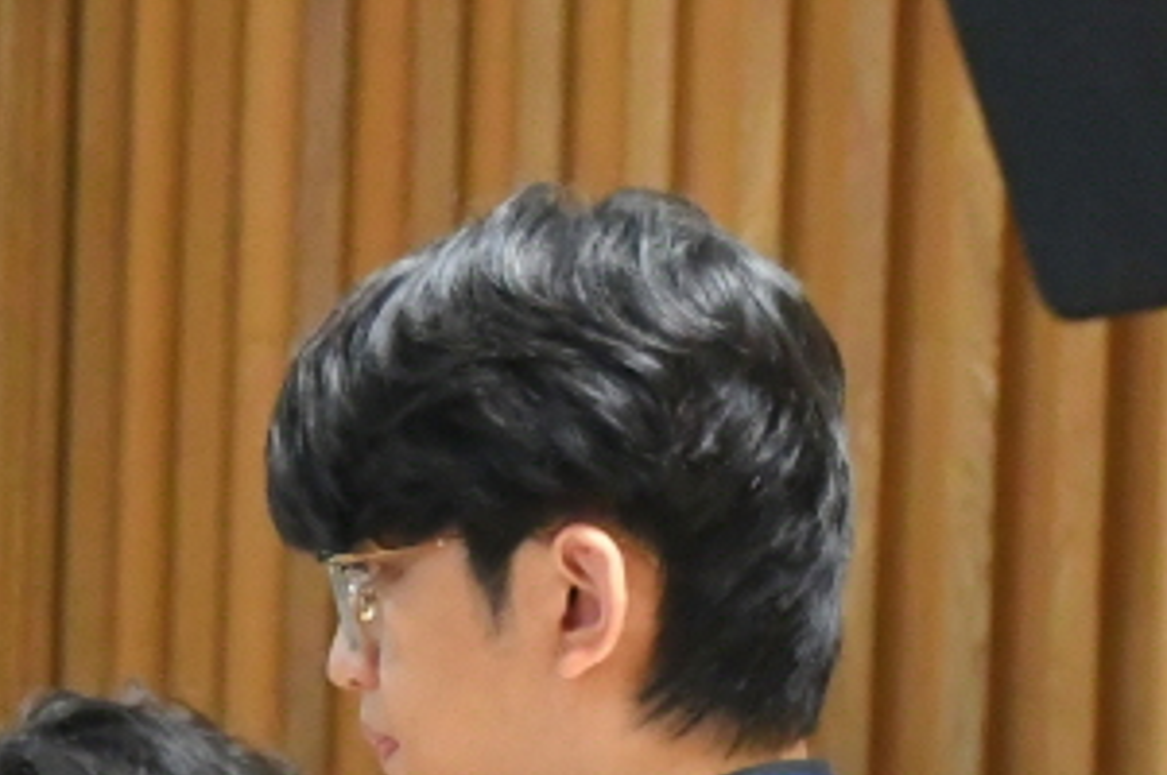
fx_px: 18101
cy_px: 1500
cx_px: -283
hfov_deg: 3.7
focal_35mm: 559
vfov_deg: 2.4
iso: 3200
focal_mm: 75
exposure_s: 1/125
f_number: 5.3
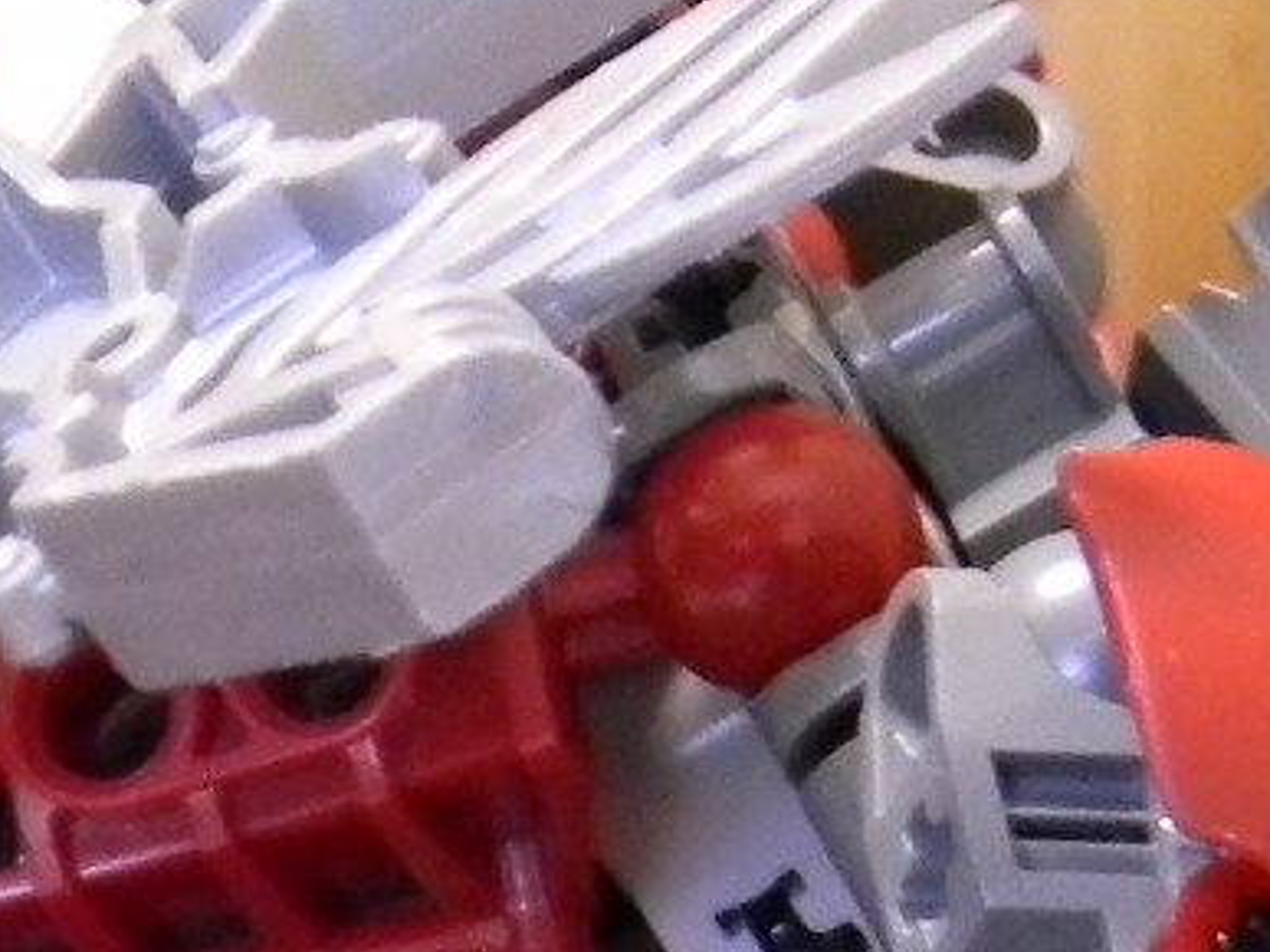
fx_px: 13020
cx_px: 384
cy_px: 1609
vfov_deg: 4.2
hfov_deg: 5.6
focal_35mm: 355
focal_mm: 12.2
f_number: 4.3
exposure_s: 1/2
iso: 400
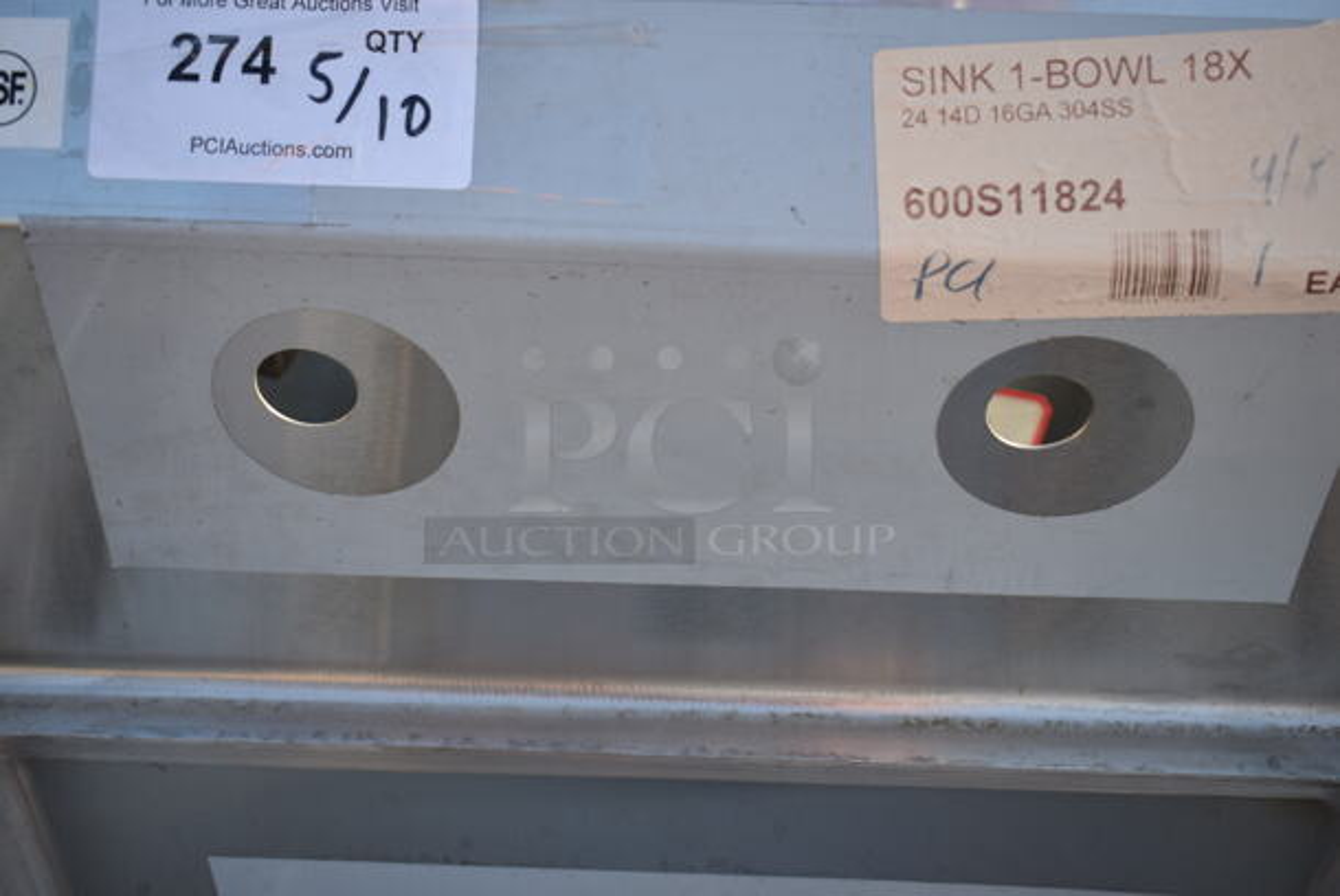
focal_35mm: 46
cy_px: 448
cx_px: 670
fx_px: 1732
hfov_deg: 42.3
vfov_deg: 29.0
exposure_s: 1/125
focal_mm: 31
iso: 100
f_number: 5
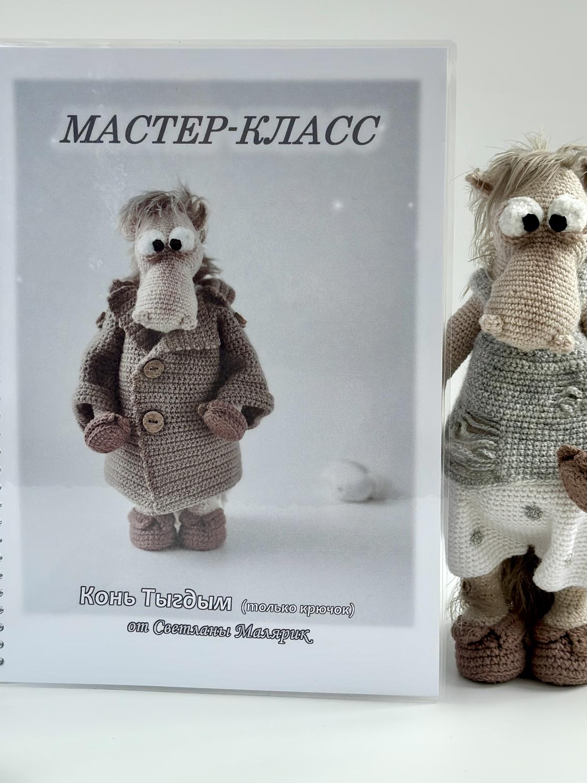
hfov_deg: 23.3
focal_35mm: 63
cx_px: 331
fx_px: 1424
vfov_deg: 30.7
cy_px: 335
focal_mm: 6.86
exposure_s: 1/150
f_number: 1.78
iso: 64
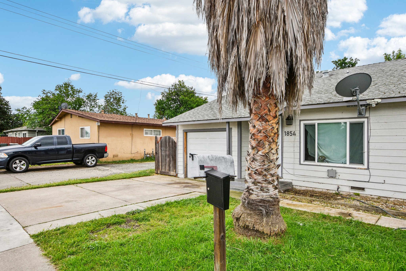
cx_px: 203
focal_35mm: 21
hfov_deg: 81.2
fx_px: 237
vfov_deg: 59.5
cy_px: 136
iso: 100
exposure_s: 1/80
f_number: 8
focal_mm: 14
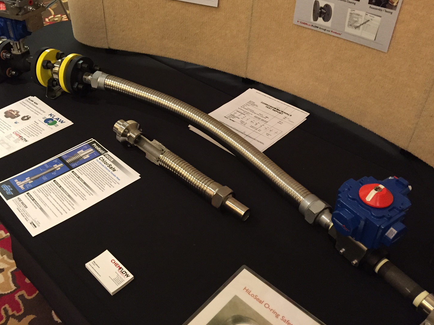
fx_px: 414
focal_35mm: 33
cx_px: 197
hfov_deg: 55.3
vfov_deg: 42.9
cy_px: 145
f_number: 2.2
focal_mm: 4.15
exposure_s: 1/25
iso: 250
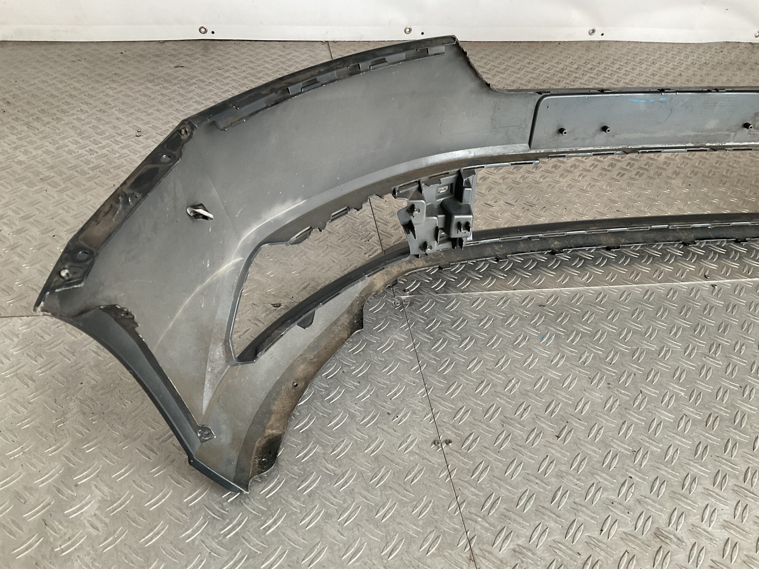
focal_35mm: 29
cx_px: 380
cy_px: 284
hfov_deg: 61.7
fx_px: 636
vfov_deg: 48.2
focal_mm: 3
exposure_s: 1/50
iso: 64
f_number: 1.8
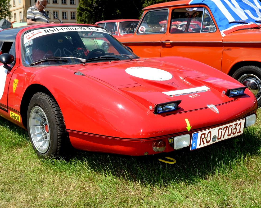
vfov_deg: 32.7
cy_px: 115
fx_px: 355
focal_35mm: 46
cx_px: 100
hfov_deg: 40.1
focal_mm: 24
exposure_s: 1/250
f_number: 7.1
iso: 100
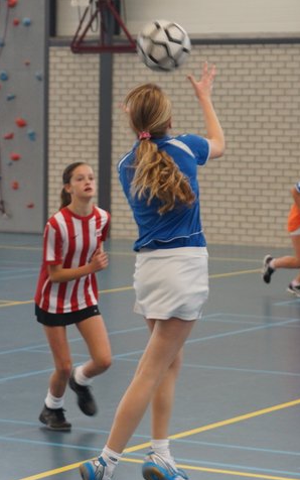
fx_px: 1006
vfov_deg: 26.8
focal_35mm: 77
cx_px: 159
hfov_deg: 17.0
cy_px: 241
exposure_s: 1/200
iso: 800
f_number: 3.2
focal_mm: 50
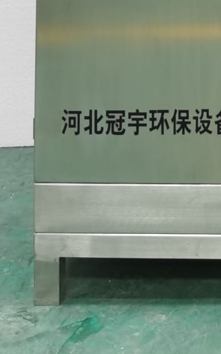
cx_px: 397
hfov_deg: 10.8
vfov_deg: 15.7
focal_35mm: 114
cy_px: -275
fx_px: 1099
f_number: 1.6
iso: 50
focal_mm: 5.56
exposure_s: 1/22.2
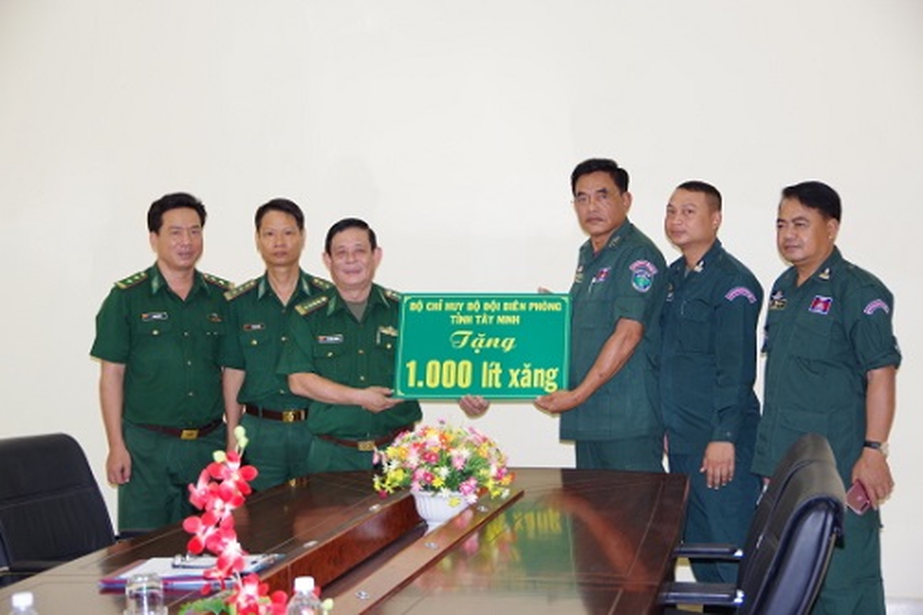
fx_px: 1845
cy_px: 308
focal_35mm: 72
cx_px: 462
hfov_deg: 28.1
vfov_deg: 18.9
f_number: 4.5
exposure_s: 1/100
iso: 800
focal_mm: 48
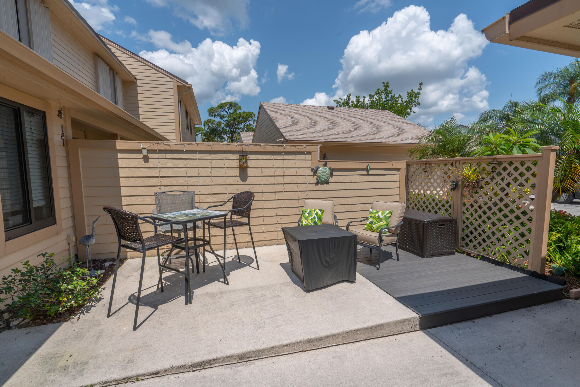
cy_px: 194
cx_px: 290
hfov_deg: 96.7
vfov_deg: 73.8
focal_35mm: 16
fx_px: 258
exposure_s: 1/160
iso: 100
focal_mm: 16
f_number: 14
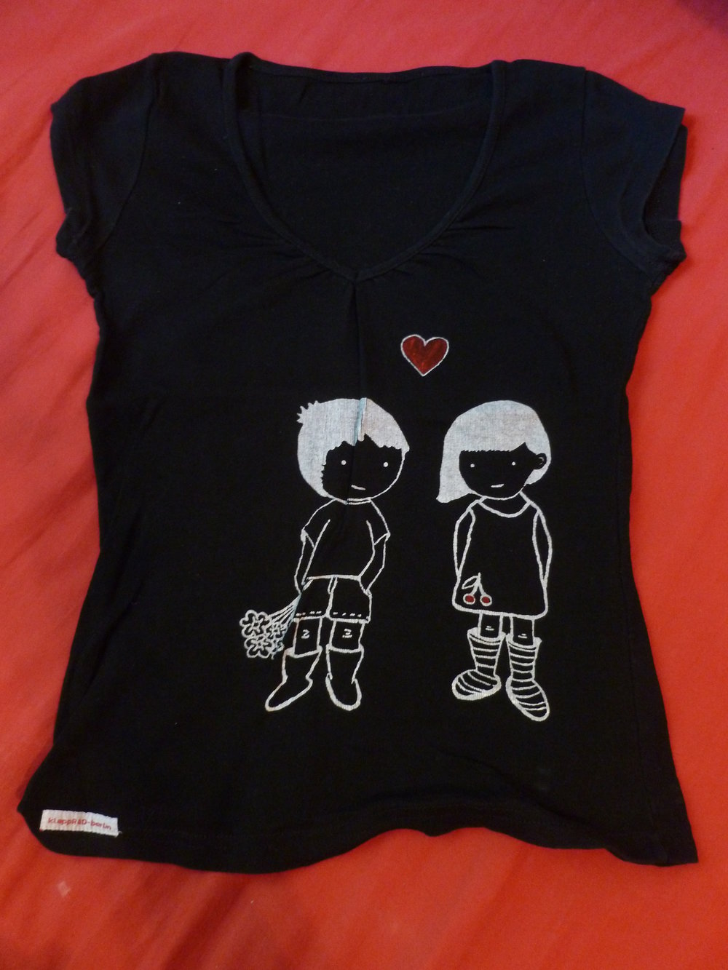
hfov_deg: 49.8
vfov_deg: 63.4
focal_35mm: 28
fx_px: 785
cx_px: 364
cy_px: 485
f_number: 3.3
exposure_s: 1/8
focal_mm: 5
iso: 400
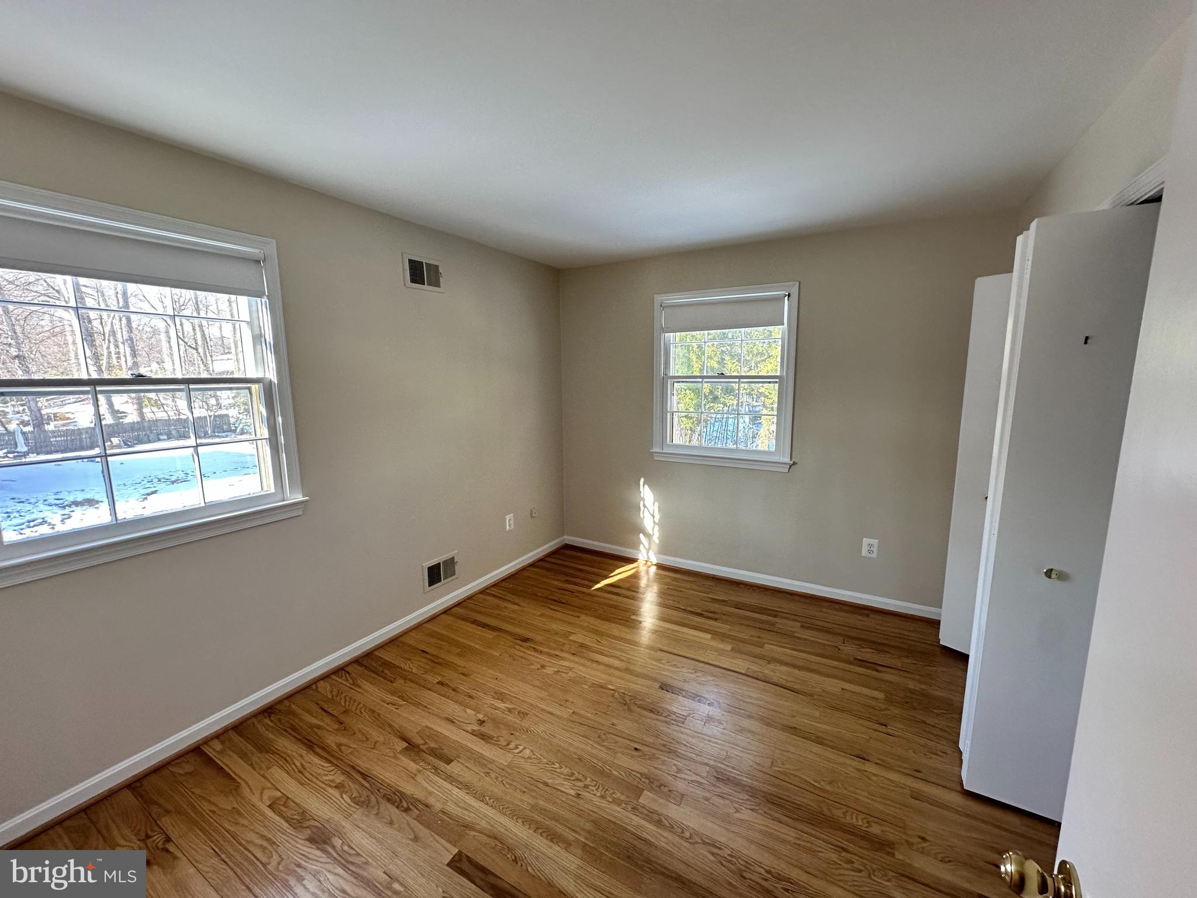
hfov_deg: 102.1
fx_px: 484
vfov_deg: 85.7
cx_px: 598
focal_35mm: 14
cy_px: 449
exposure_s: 1/120
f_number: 2.2
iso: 160
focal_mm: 2.22
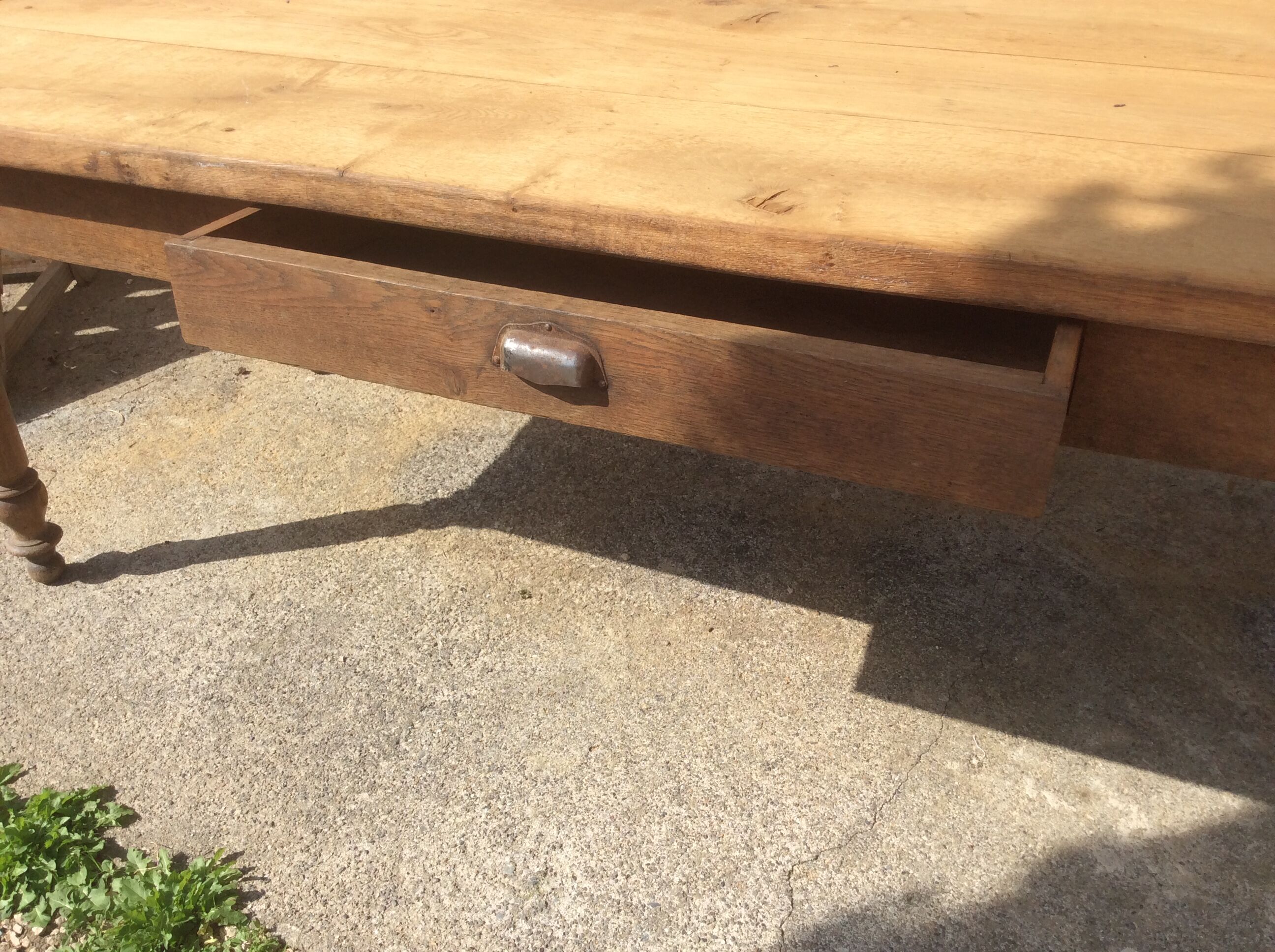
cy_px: 476
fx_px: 1177
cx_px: 638
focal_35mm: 32
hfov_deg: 56.9
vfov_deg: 44.1
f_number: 2.4
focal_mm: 3.3
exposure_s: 1/986
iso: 32
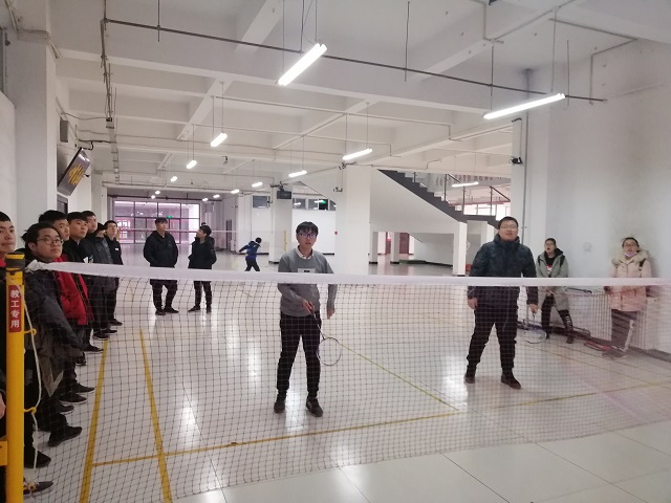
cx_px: 336
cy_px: 252
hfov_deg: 67.3
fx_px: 504
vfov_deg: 53.1
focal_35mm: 26
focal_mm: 3.81
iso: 500
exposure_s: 1/33.3
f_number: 2.2
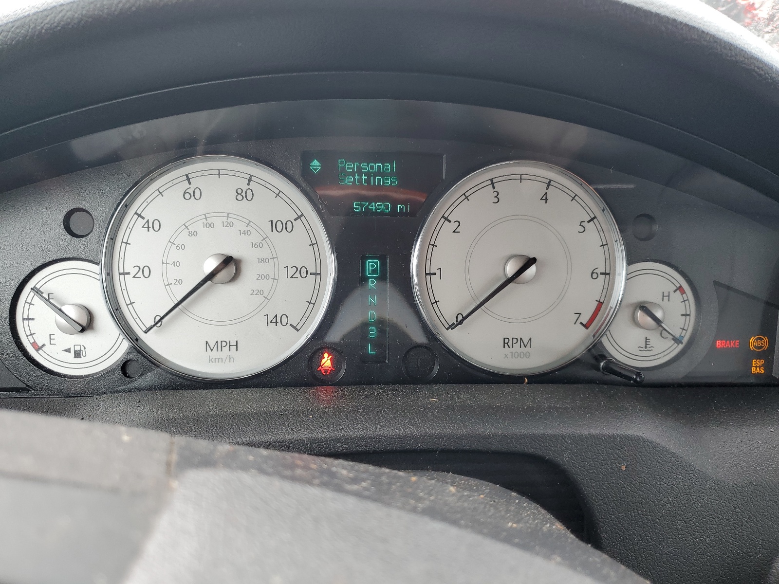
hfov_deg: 67.3
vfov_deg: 53.1
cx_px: 390
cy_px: 292
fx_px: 585
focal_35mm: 26
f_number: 1.5
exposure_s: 1/60.2
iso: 54
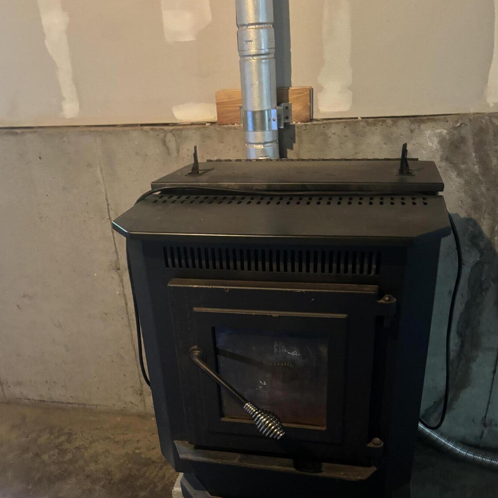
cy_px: 358
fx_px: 553
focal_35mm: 34
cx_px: 251
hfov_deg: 48.5
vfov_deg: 47.1
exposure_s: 1/24
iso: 1000
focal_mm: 5.96
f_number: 1.6
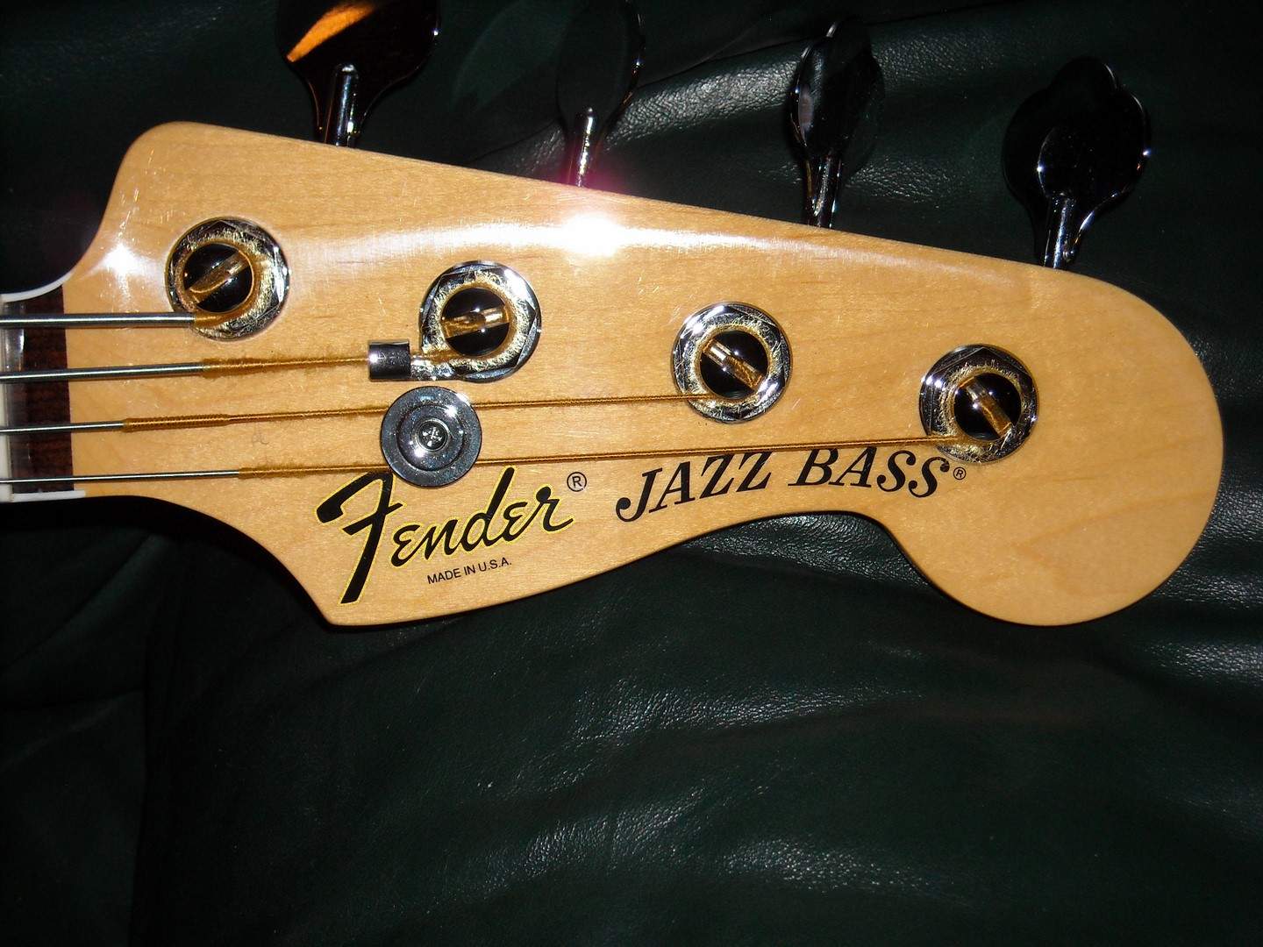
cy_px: 474
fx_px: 2773
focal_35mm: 76
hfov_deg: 25.7
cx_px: 632
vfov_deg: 19.4
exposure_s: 1/125
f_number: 3.9
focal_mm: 12.3
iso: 200
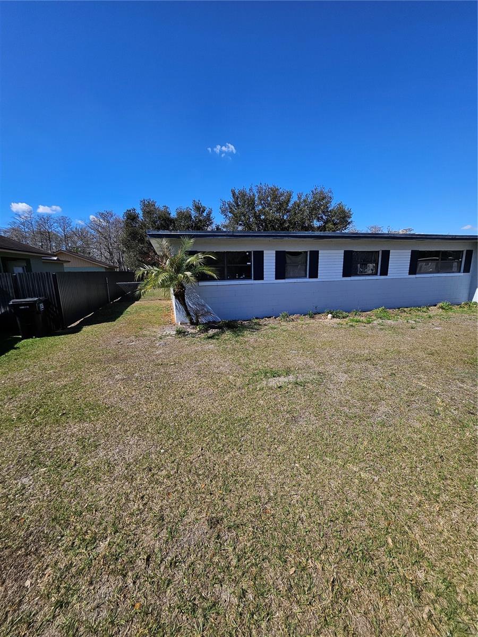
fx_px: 239
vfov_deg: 106.2
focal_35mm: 13
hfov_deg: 89.9
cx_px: 239
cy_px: 318
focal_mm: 1.74
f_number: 2.2
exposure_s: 1/1563
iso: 32
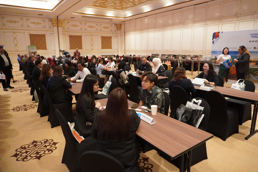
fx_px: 172
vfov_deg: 53.1
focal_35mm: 24
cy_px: 86
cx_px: 129
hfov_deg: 73.7
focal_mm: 16
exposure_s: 1/160
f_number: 4
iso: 5000
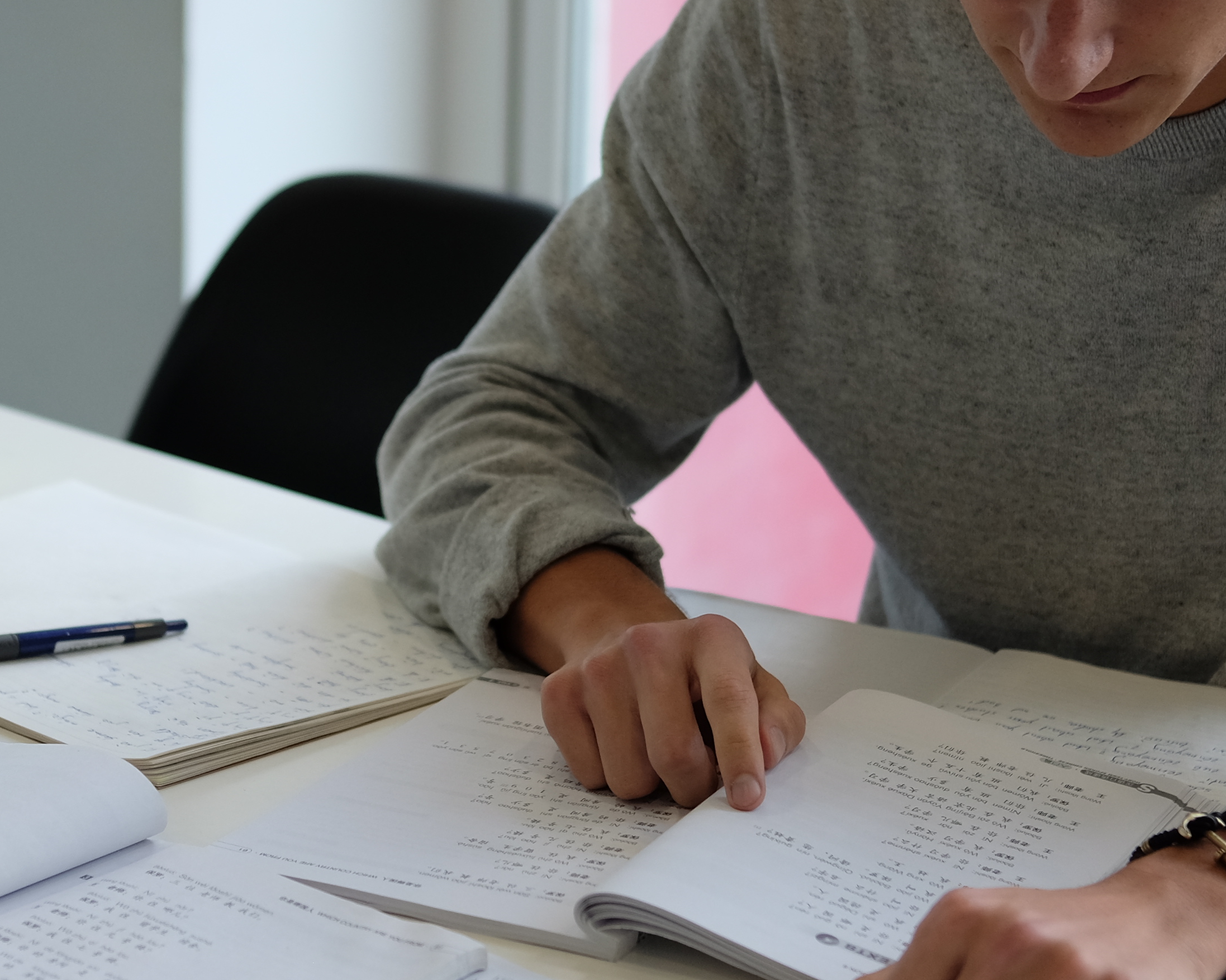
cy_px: 499
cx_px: 468
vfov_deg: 13.9
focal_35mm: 111
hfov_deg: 17.3
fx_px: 4027
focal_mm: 35
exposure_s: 1/350
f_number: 2
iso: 400
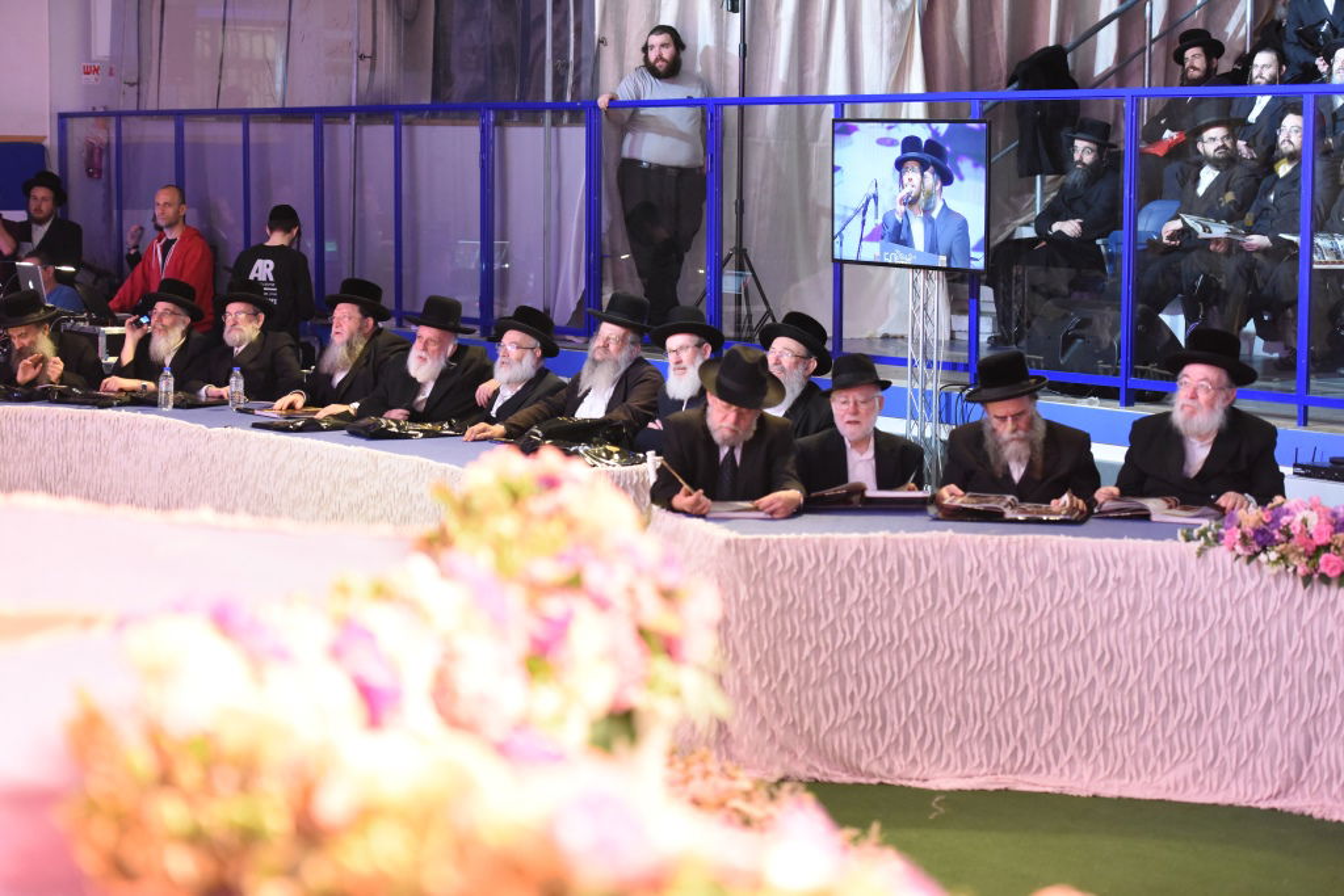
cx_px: 672
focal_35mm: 80
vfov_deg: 17.1
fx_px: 2987
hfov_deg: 25.4
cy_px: 448
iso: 4000
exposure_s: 1/80
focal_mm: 80
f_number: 2.8
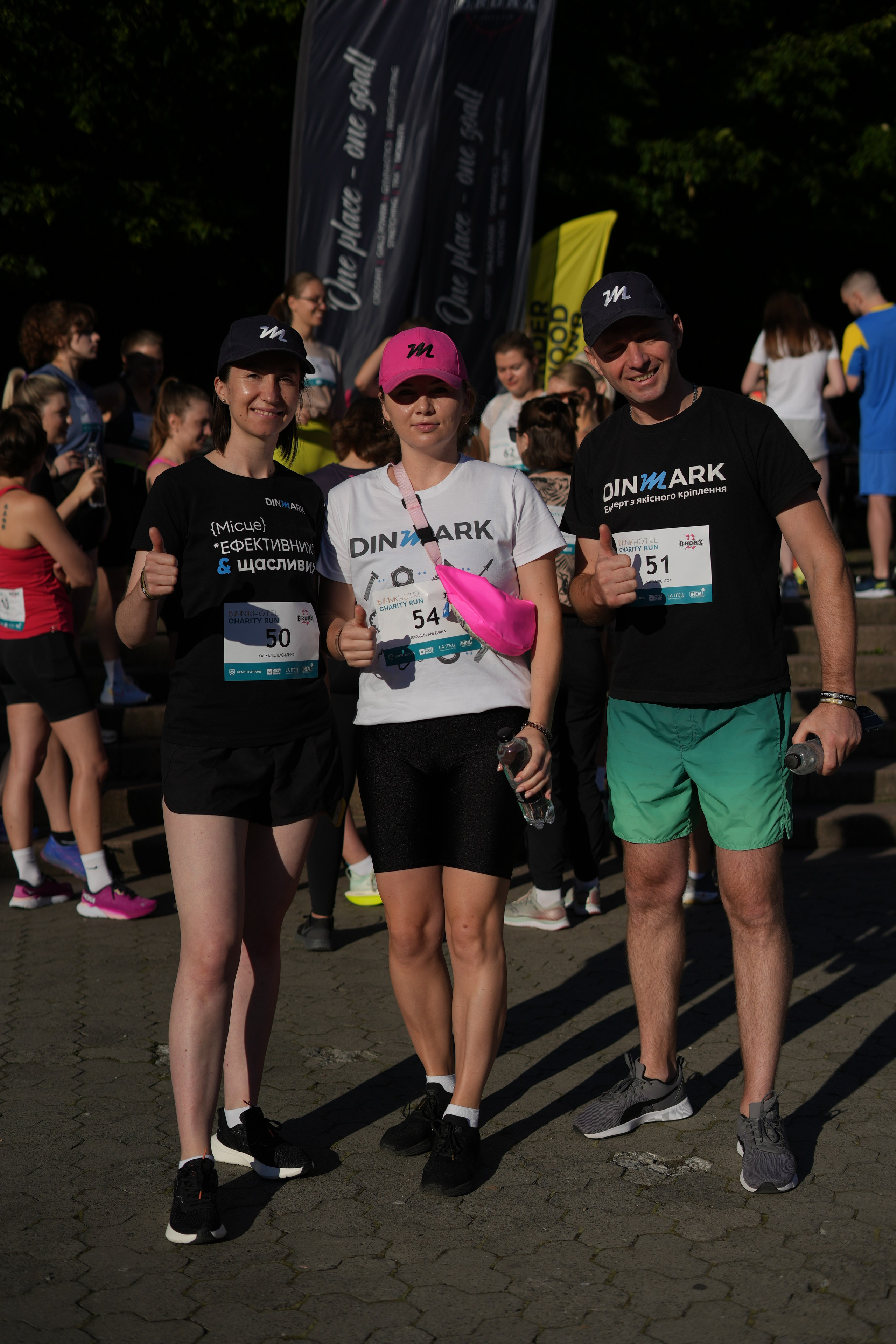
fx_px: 1867
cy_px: 672
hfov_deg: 27.0
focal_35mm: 50
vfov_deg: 39.6
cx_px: 448
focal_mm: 50
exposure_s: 1/8000
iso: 100
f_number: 2.8
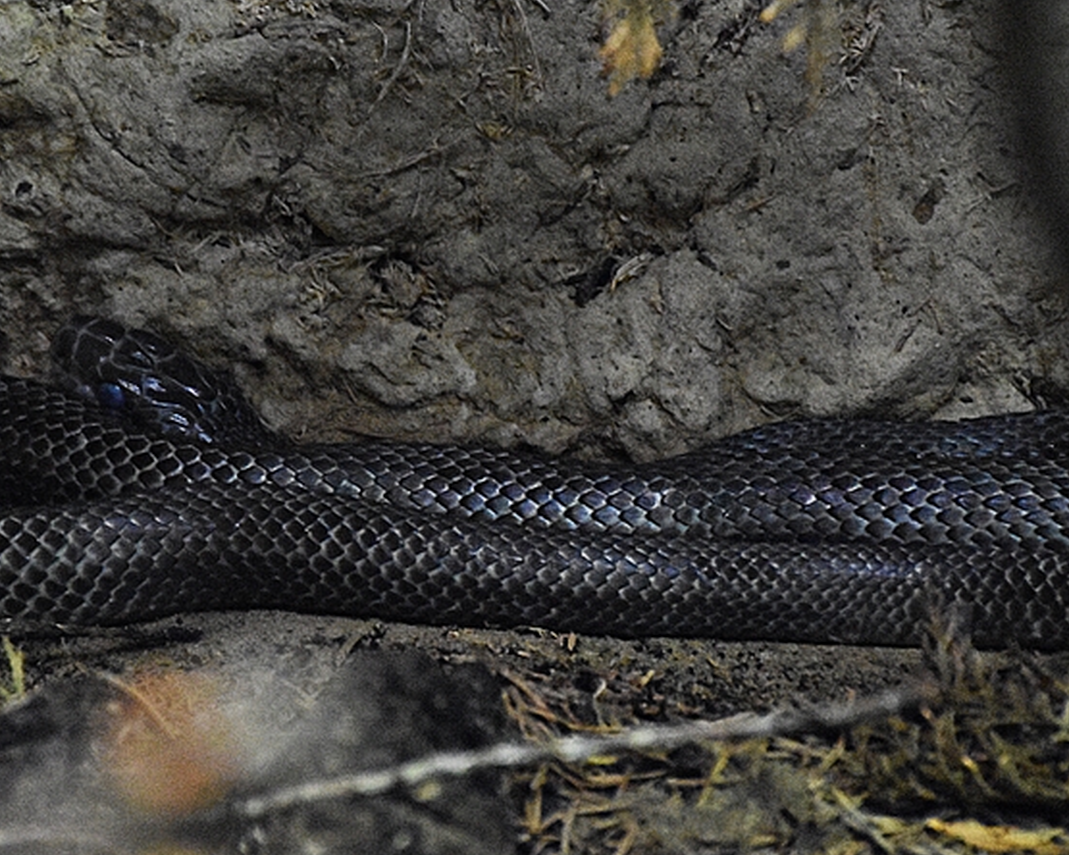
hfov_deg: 5.3
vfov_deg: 4.3
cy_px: 432
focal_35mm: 364
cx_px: 441
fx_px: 11516
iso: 10000
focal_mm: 140
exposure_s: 1/125
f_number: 5.6
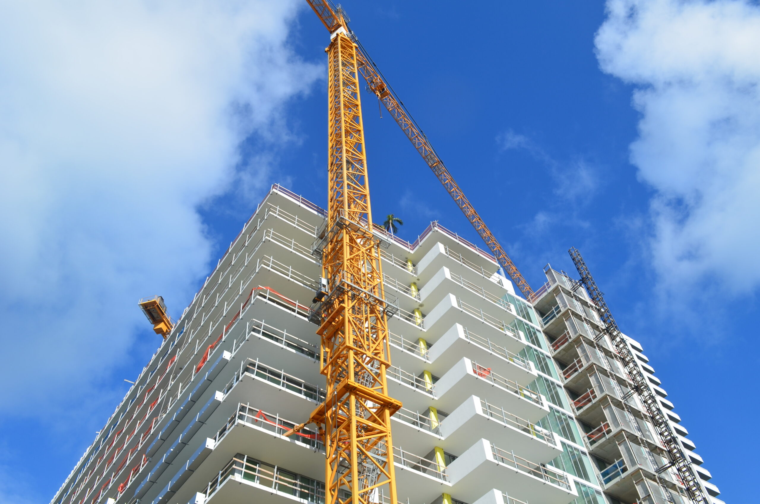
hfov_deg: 62.0
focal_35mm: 30
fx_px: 632
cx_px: 380
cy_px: 252
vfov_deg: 43.4
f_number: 11
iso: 100
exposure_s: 1/160
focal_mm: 20
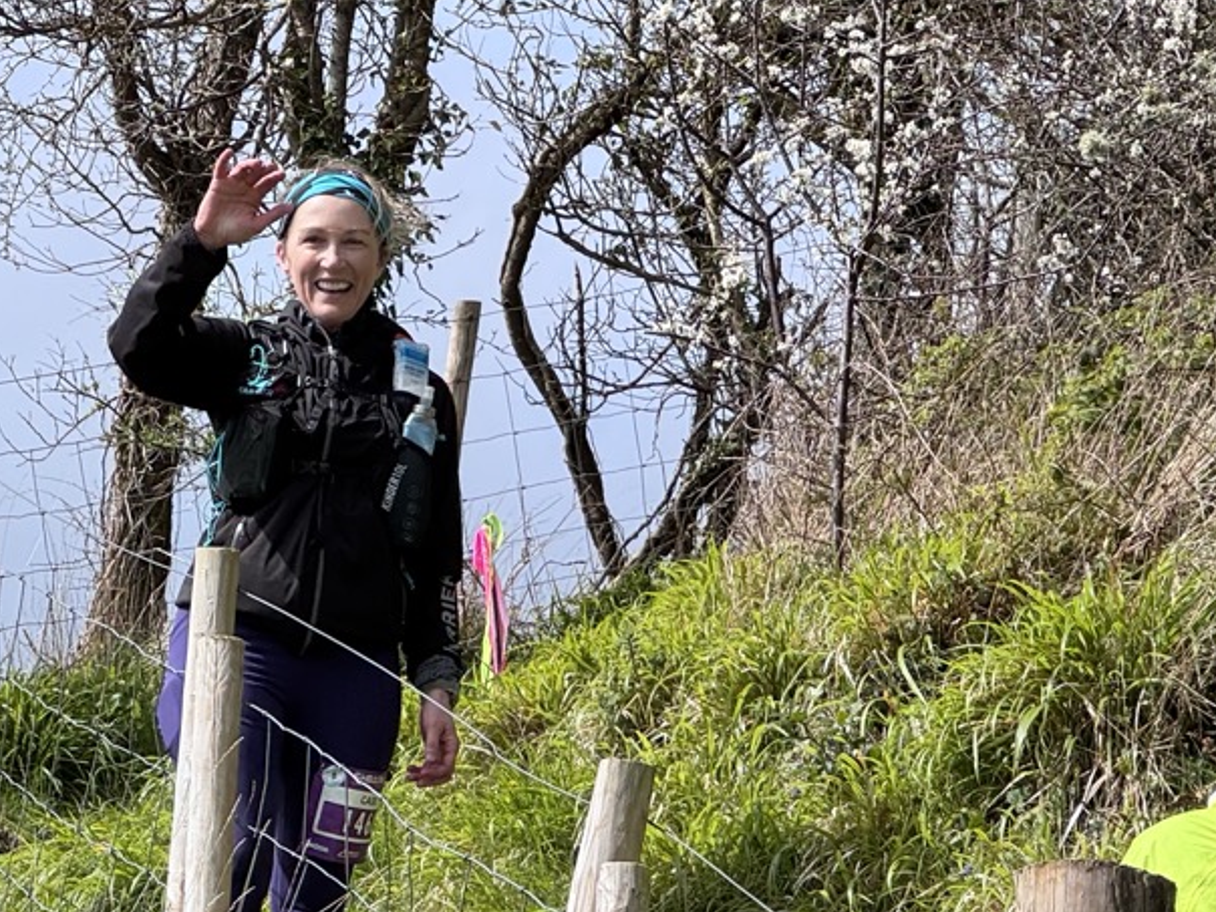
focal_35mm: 153
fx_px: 5375
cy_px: 664
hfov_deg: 12.9
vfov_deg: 9.7
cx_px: 453
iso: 25
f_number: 2.8
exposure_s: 1/834
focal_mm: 9
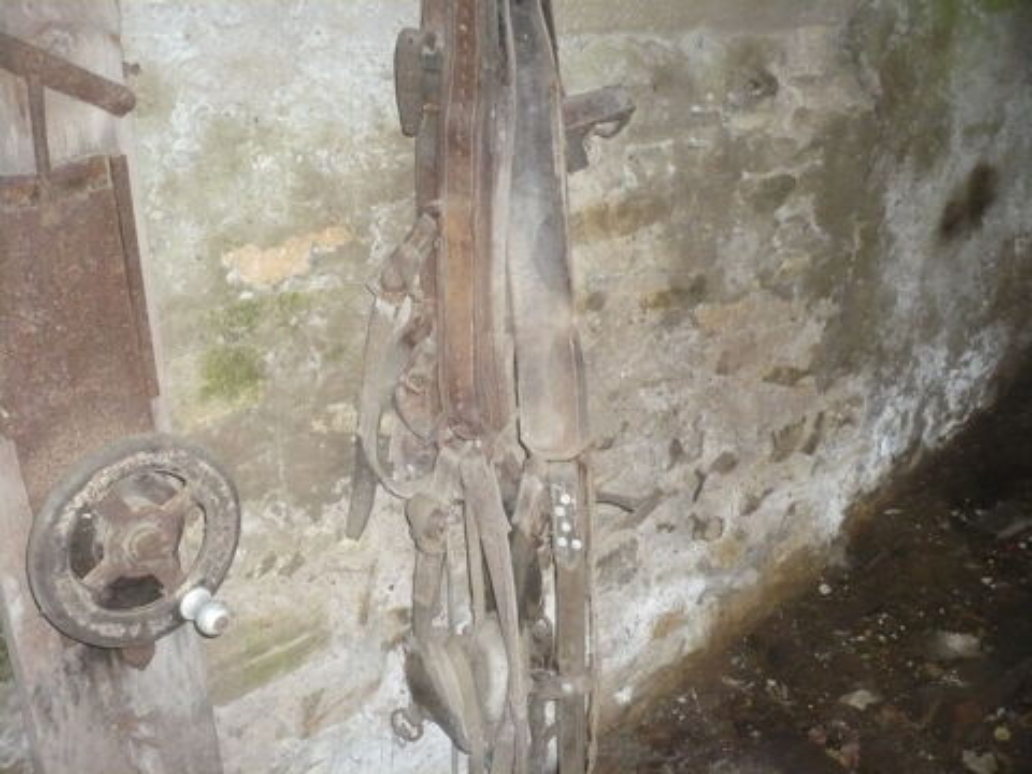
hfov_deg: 52.6
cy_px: 387
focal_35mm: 35
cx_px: 516
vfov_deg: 40.7
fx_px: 1043
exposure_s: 1/30
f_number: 2.8
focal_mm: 5.8
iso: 400
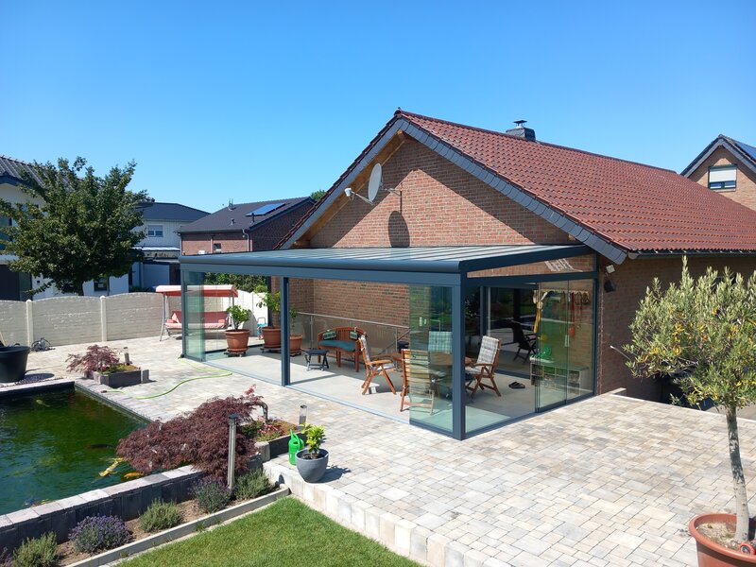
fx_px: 590
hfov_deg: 65.3
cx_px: 378
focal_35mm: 27
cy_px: 284
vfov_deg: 51.4
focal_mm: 4
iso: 20
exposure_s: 1/410
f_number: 1.8
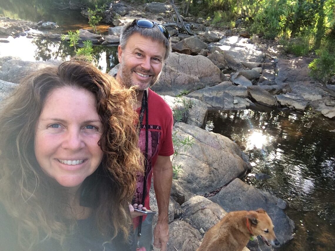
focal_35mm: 31
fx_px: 300
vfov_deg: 45.4
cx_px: 168
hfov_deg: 58.4
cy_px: 126
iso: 64
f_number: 2.4
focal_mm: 2.15
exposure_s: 1/100
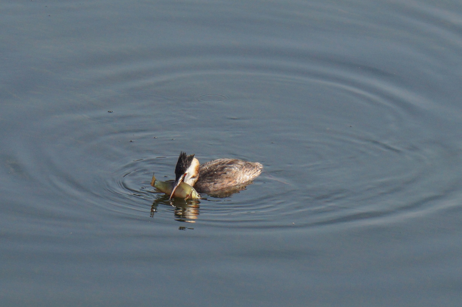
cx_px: 231
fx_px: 4038
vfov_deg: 4.4
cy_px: 154
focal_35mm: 315
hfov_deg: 6.5
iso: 800
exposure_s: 1/1000
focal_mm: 210
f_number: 11
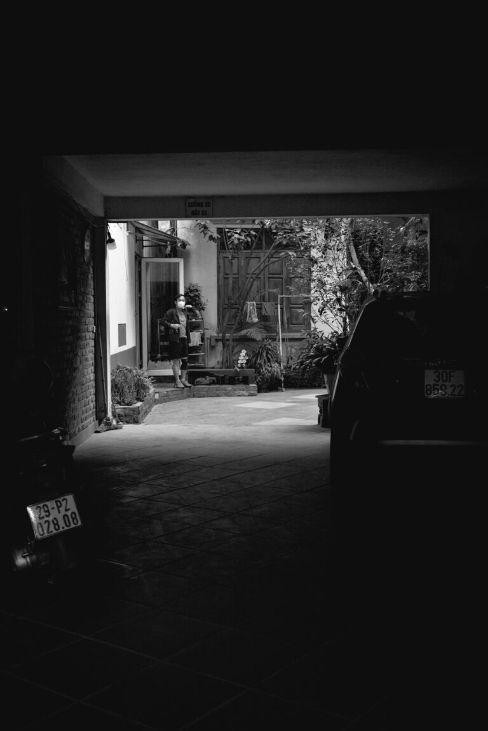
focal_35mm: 41
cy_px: 366
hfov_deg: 32.6
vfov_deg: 47.4
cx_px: 244
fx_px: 834
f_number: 2.8
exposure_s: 1/125
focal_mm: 27
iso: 3200
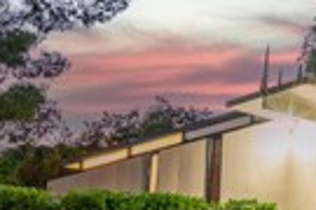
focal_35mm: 76
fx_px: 667
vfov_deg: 17.9
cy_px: 103
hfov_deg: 23.7
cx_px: 405
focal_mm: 16
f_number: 11
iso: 100
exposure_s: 20
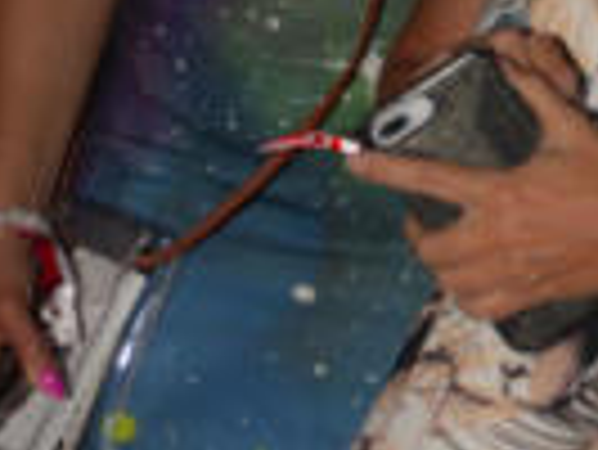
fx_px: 3752
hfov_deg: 9.1
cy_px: -148
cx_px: 492
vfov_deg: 6.8
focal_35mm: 217
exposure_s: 1/60
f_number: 5.3
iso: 200
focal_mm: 40
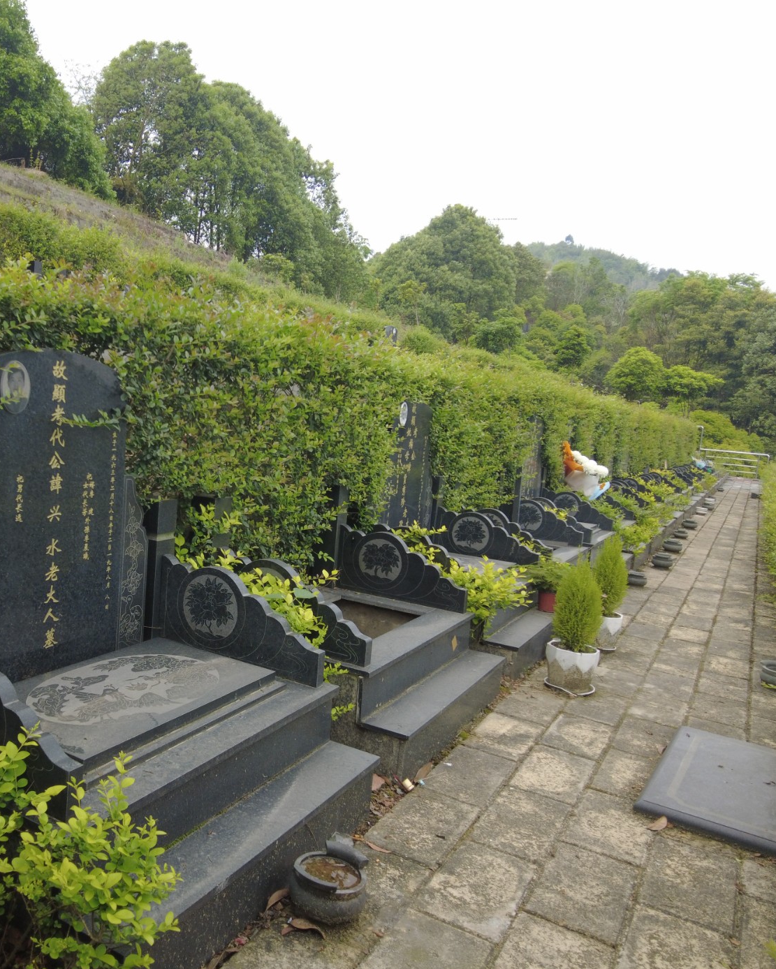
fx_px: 775
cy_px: 494
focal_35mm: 27
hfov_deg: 50.8
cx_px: 186
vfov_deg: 64.1
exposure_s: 1/100
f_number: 1.8
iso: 100
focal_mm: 4.4
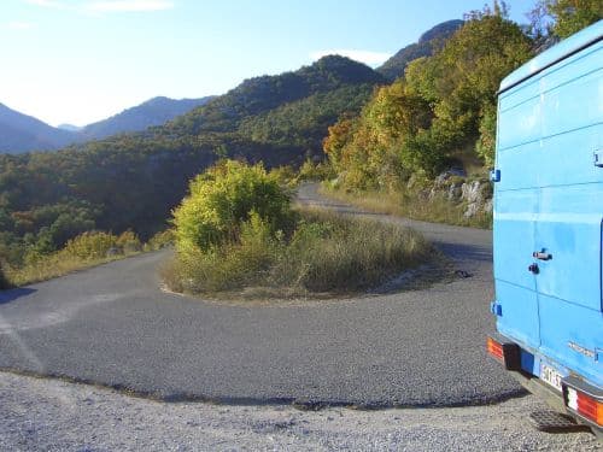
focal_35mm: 39
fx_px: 679
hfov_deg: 47.9
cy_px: 226
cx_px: 302
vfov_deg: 36.8
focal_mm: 8
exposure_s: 1/250
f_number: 4.8
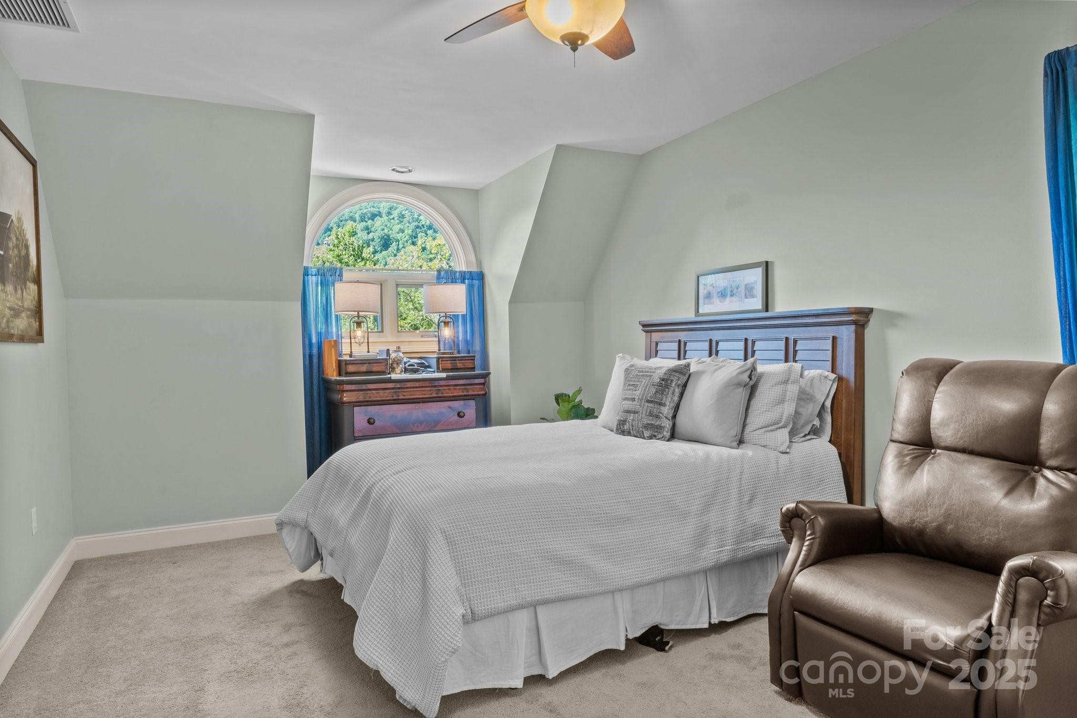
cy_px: 359
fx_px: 628
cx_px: 538
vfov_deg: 59.5
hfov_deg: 81.2
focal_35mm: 21
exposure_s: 2.5
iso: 100
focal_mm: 14
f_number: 10
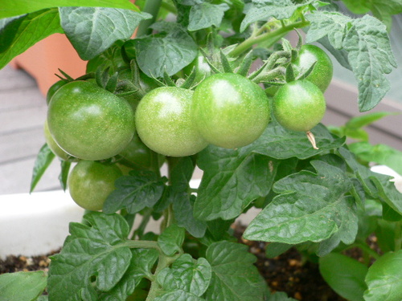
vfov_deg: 40.7
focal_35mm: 35
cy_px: 150
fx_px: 406
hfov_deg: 52.6
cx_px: 201
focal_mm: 5.8
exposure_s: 1/50
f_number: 2.8
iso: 100
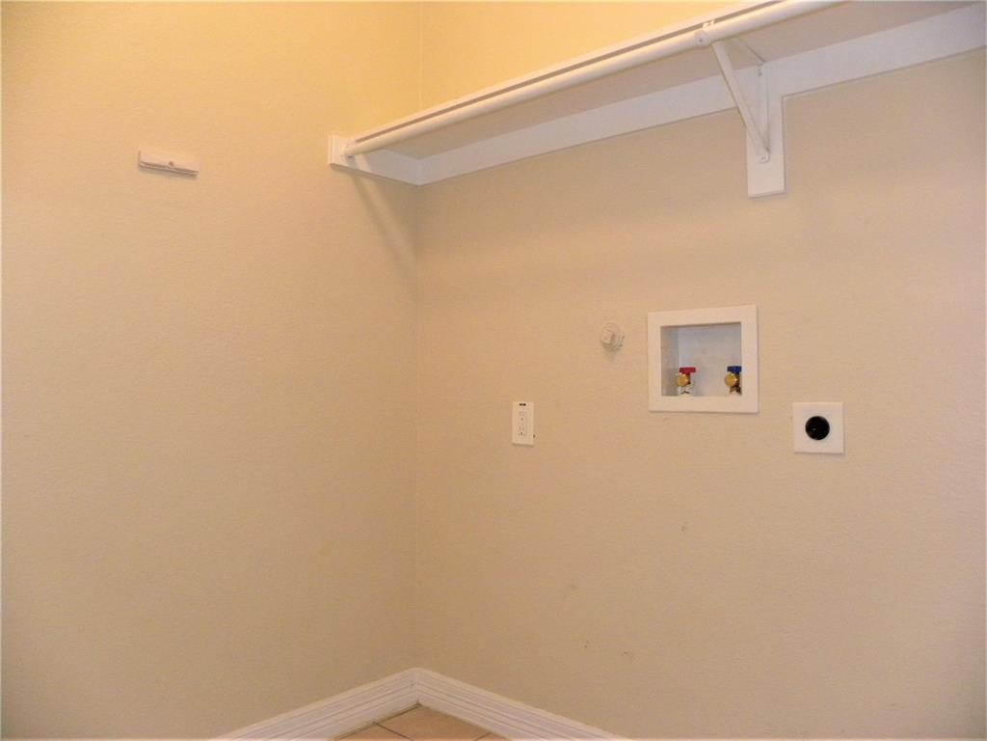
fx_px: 741
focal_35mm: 26
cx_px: 494
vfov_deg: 53.1
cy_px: 370
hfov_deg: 67.3
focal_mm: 4.6
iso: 400
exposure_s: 1/30
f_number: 2.8
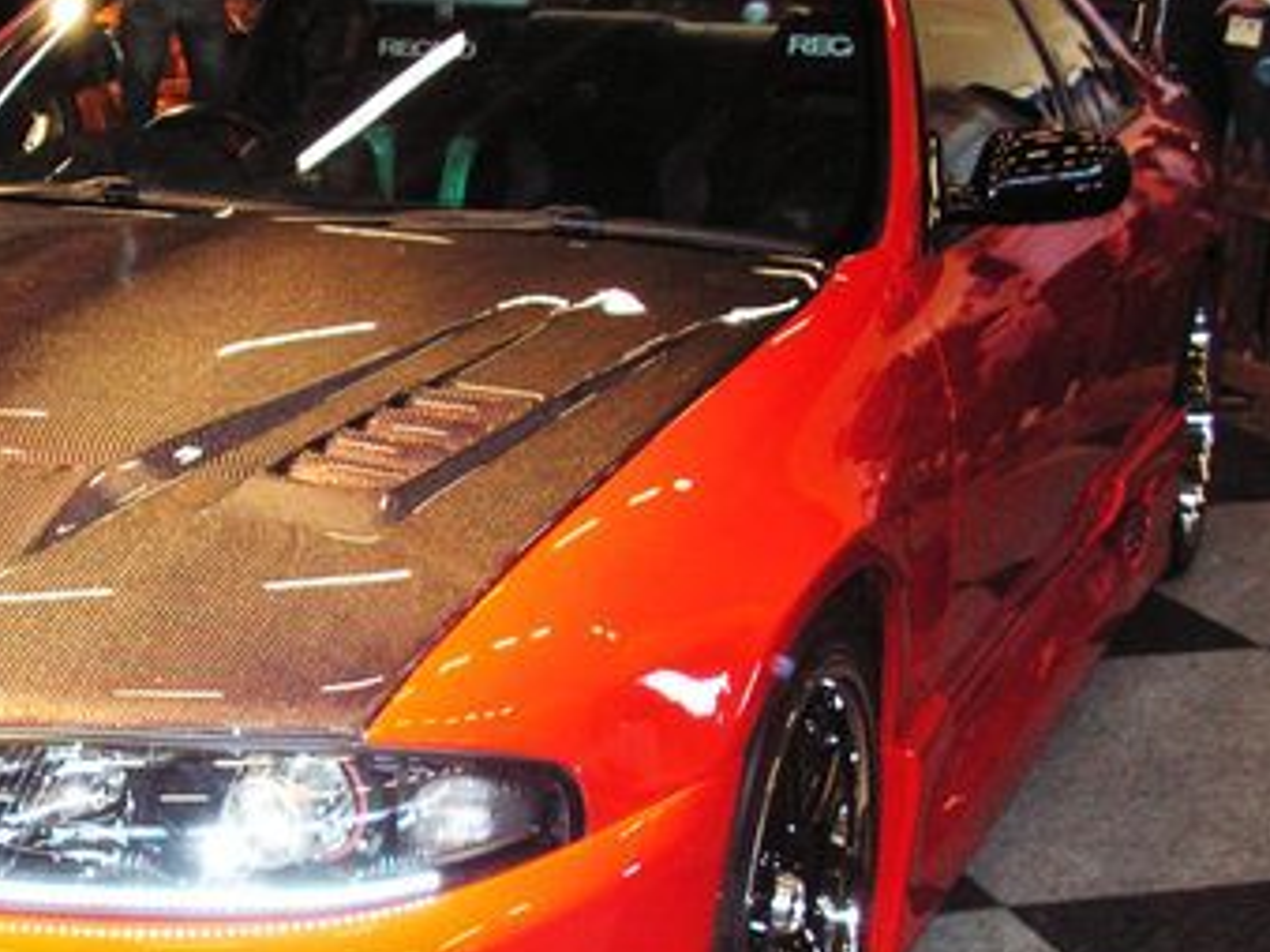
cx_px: 285
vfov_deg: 21.5
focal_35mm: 68
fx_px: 2494
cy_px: 637
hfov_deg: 28.1
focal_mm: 6
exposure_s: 1/40
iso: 160
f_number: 3.2
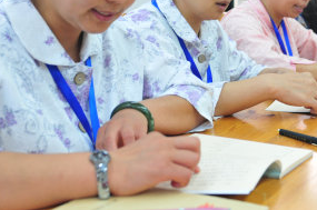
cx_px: 174
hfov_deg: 32.4
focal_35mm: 62
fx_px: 545
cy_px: 33
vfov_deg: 21.5
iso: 200
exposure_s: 1/30
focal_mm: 24
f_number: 3.2
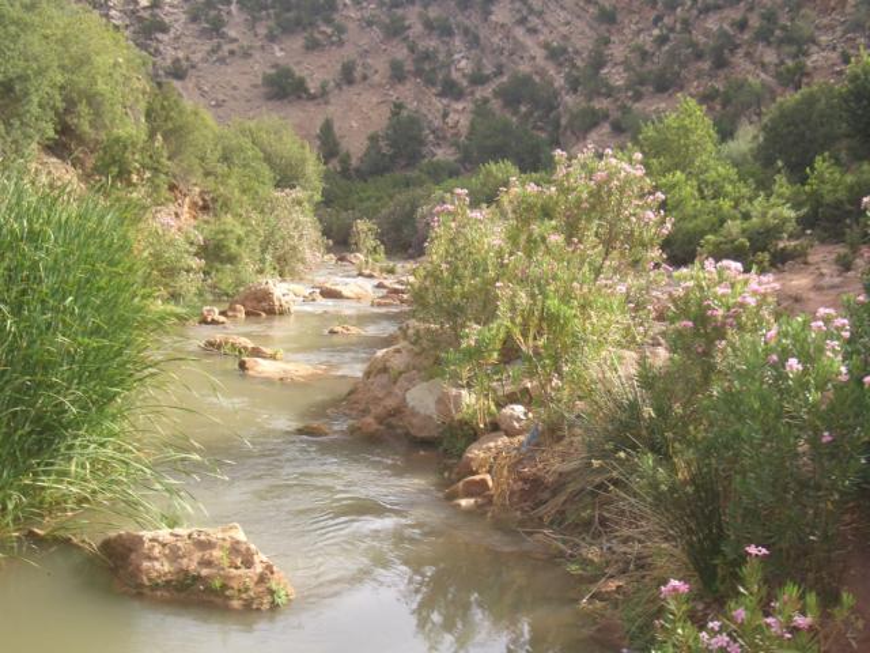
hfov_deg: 45.8
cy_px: 326
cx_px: 435
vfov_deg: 35.1
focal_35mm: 41
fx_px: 1030
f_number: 2.8
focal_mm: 6.8
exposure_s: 1/160
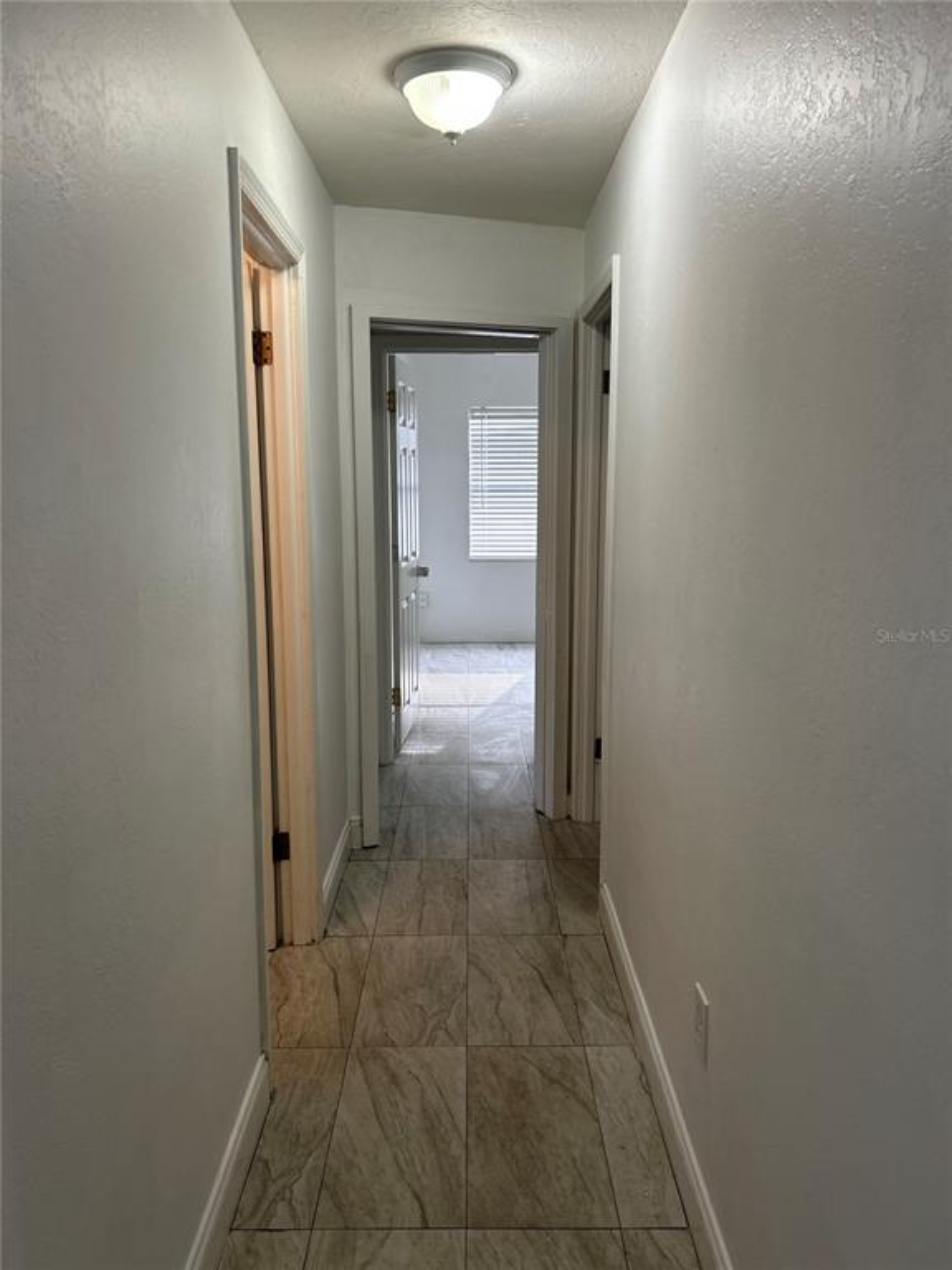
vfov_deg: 67.3
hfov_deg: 53.1
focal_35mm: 26
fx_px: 953
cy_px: 635
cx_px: 476
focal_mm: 5.7
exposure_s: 1/120
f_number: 1.5
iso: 125
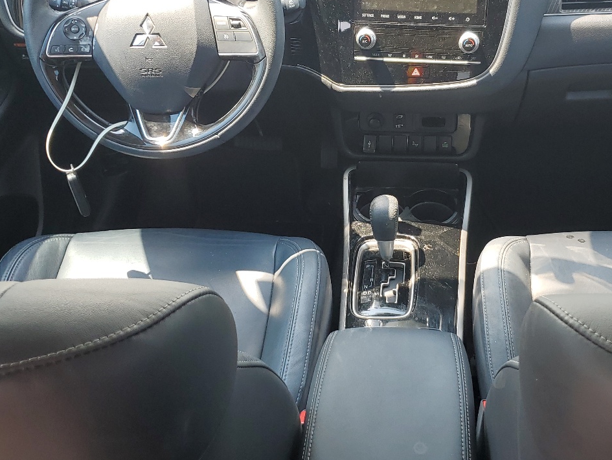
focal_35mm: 44
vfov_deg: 32.9
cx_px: 402
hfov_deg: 42.4
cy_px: 205
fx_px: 778
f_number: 1.5
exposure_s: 1/222
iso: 50
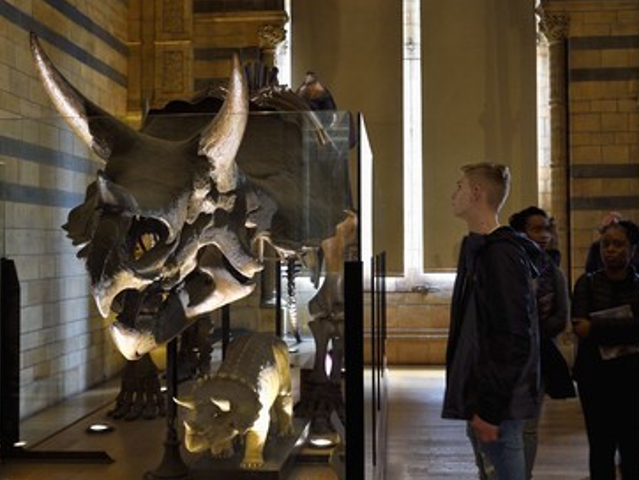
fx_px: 720
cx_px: 314
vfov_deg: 36.9
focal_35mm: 39
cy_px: 244
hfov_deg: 47.8
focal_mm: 35
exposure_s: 1/8
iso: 1600
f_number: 5
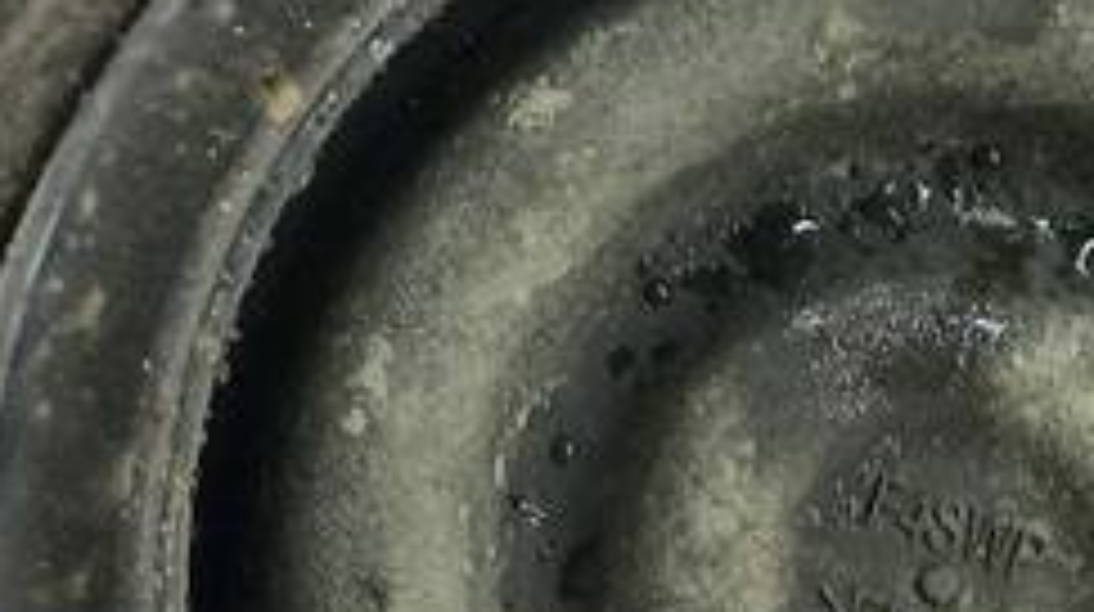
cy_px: 531
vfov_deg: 10.5
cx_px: 819
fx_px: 3332
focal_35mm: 115
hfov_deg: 18.5
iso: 160
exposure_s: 1/50
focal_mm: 4.6
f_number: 1.8
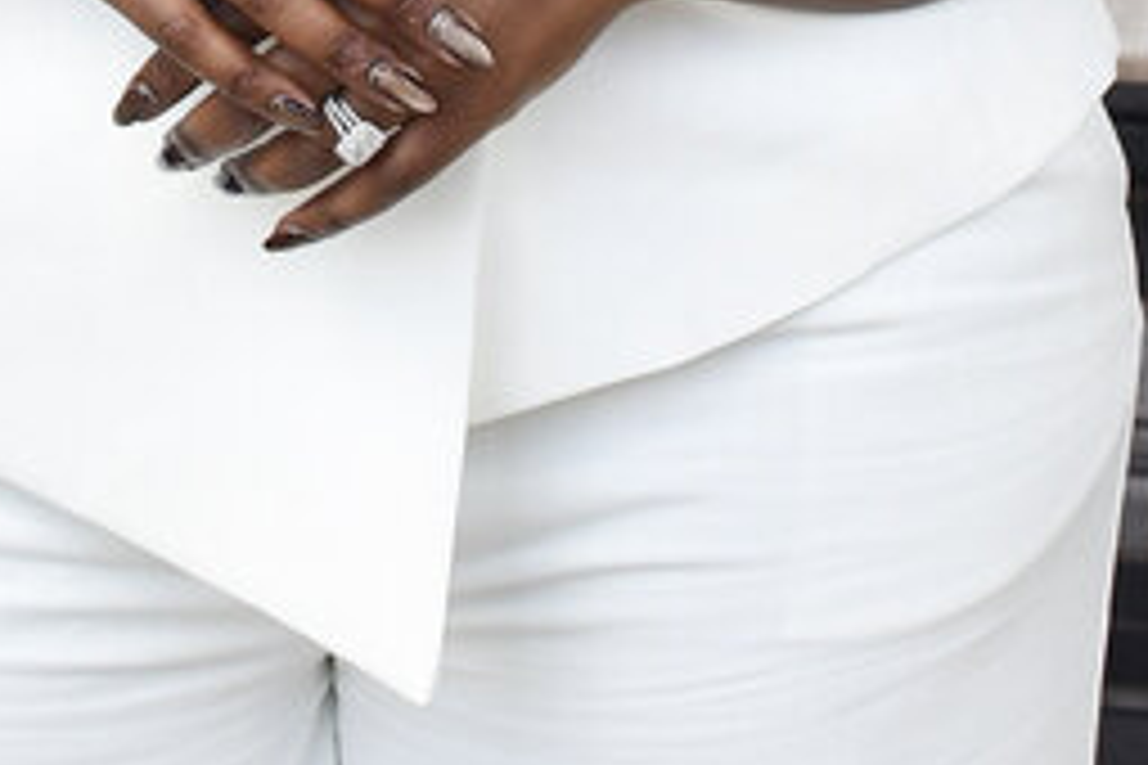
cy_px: -230
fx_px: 7812
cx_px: 144
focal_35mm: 245
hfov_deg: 8.4
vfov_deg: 5.6
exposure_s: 1/250
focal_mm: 35
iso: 400
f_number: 5
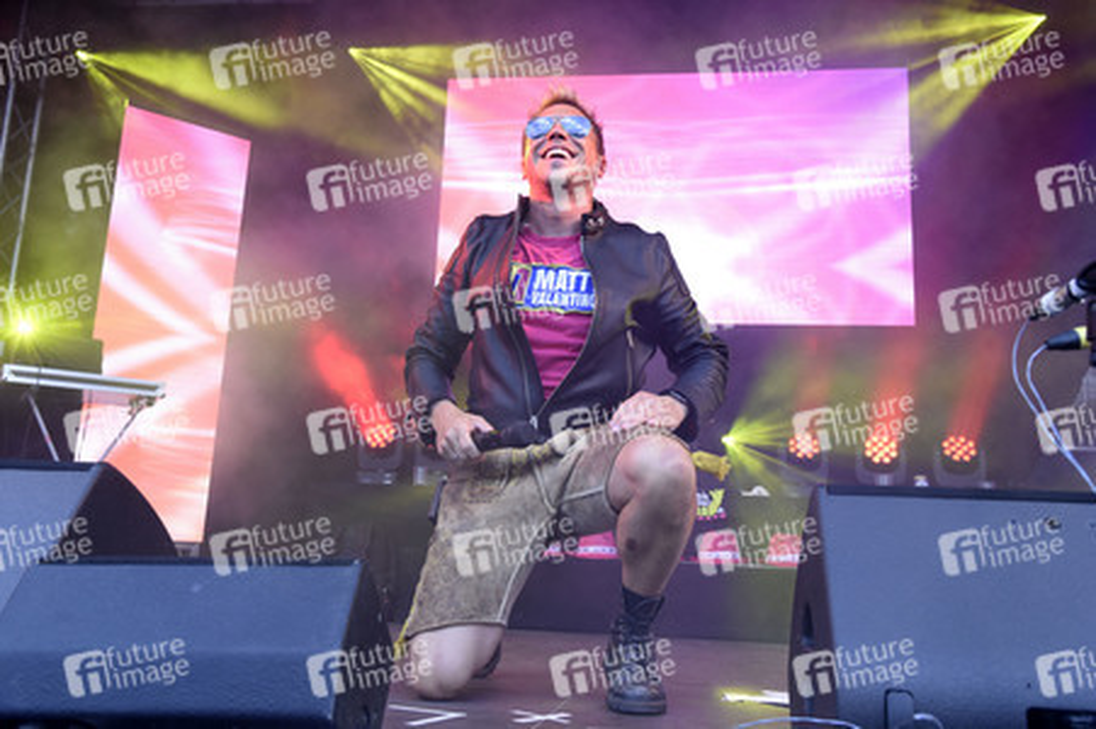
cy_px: 364
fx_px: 973
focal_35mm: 32
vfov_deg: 41.1
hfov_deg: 58.8
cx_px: 548
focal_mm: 32
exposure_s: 1/160
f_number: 6.3
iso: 1250
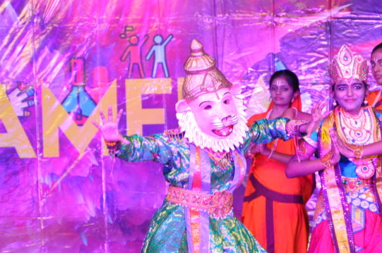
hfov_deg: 9.1
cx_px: 229
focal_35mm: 227
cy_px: 154
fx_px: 2405
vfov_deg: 6.0
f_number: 5.6
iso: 800
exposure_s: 1/125
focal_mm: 80
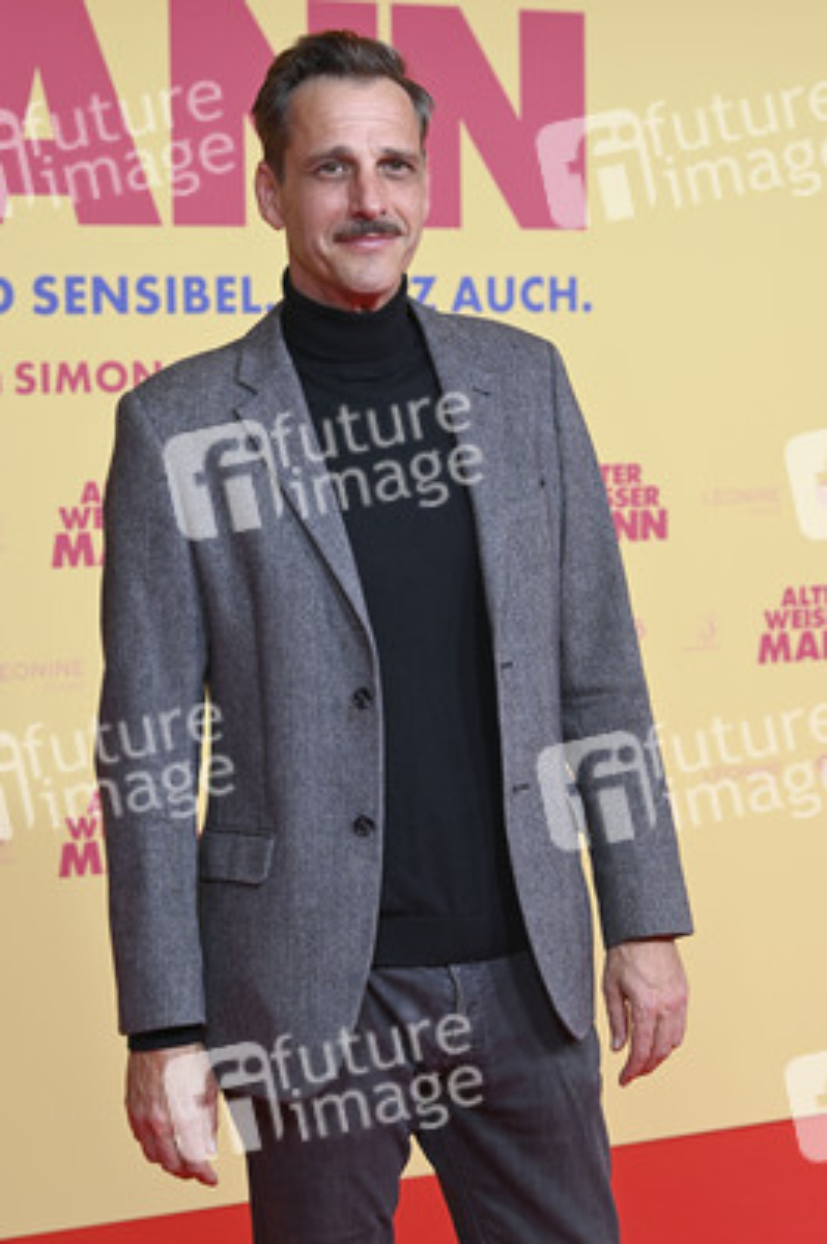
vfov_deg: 28.9
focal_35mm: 70
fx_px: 2416
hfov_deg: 19.4
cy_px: 622
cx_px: 414
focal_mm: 70
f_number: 5.6
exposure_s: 1/160
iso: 400
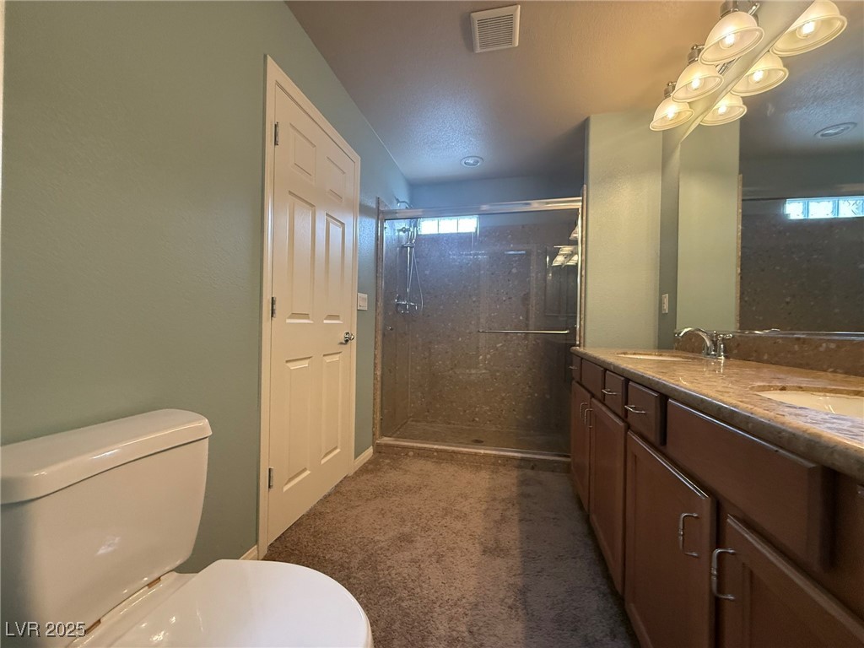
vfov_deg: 85.7
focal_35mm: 14
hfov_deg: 102.1
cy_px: 324
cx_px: 432
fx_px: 349
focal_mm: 2.22
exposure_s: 1/120
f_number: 2.2
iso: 500
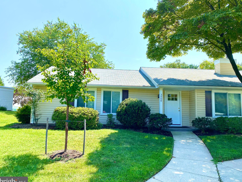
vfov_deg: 51.4
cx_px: 123
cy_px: 92
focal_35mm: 27
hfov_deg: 65.3
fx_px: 189
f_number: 1.8
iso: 32
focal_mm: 4.25
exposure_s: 1/2066
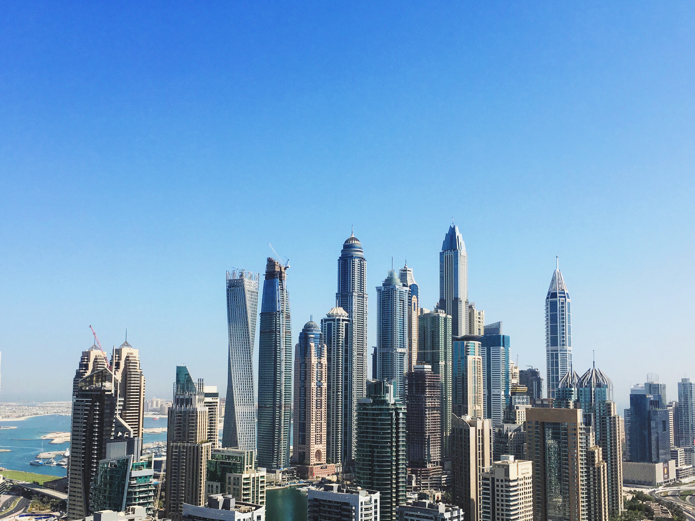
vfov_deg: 38.5
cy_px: 320
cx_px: 336
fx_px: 743
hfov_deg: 50.1
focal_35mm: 37
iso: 25
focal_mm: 4.15
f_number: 2.2
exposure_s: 1/2079
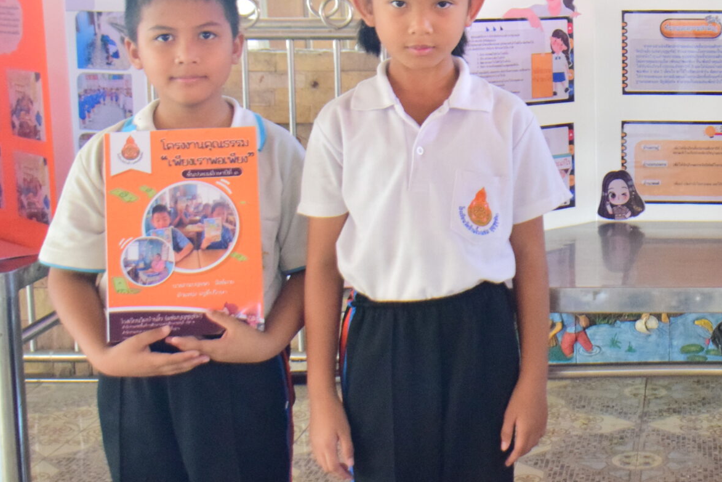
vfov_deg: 18.8
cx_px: 698
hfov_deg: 26.8
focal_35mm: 72
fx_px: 1444
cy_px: 106
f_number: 4
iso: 2500
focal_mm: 22
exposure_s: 1/160
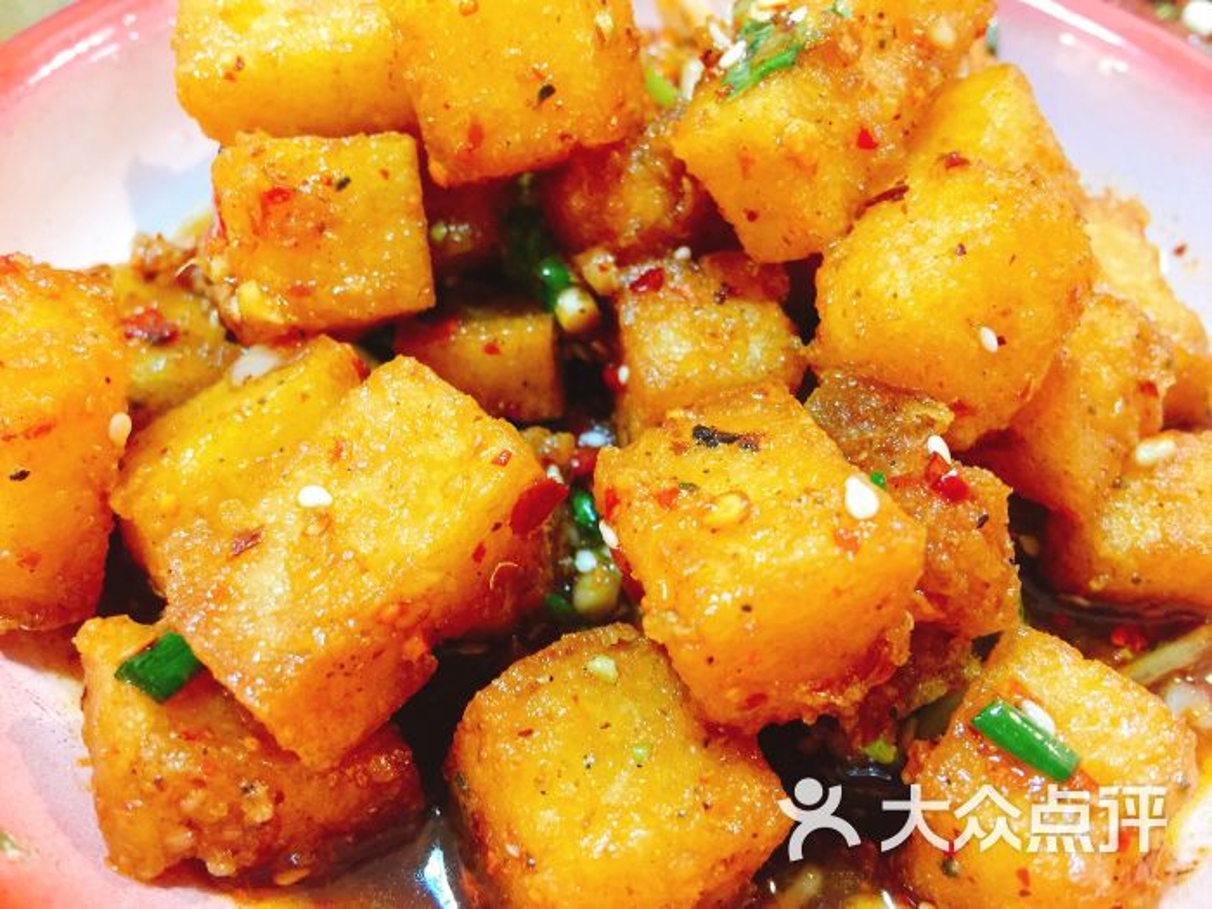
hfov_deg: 61.7
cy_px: 454
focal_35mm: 29
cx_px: 606
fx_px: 1015
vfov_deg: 48.2
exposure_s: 1/10
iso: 100
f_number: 2.2
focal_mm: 4.15
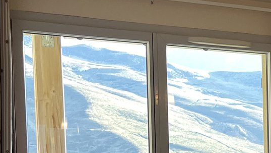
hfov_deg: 18.9
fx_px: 726
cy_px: 213
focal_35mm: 101
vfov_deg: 11.6
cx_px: 391
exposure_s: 1/116
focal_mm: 5.1
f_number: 1.6
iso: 125
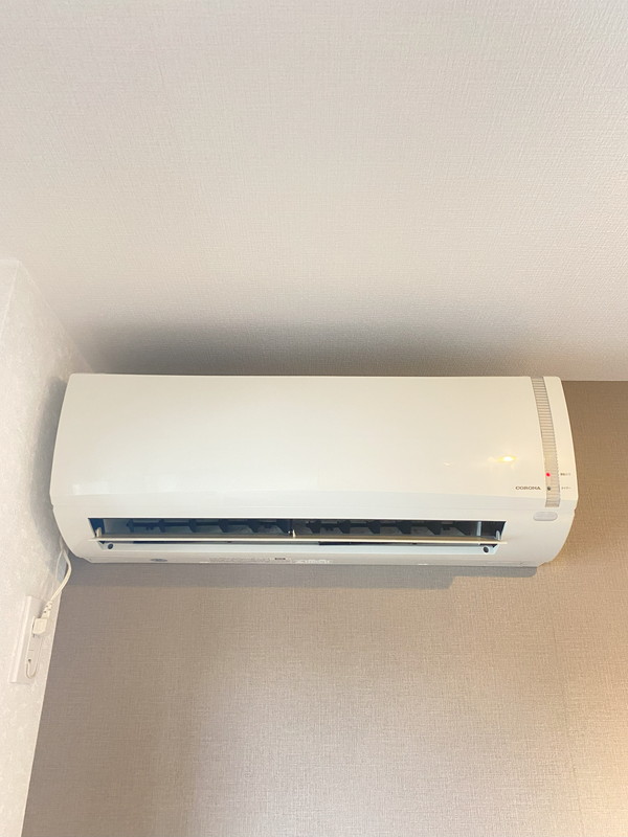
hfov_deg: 53.1
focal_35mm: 26
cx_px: 314
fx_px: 629
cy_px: 418
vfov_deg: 67.3
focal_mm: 4.25
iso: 320
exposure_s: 1/50
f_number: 1.8
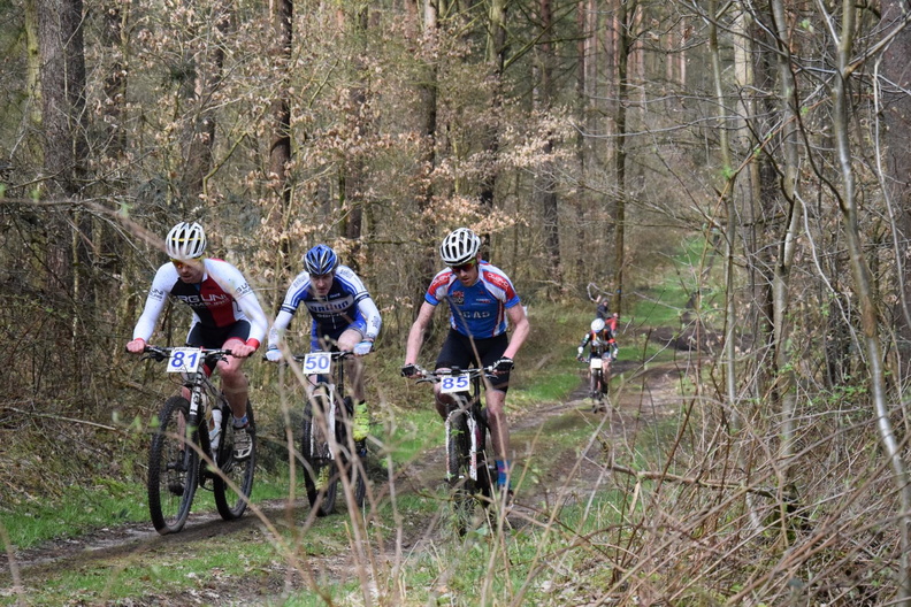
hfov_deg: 19.5
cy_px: 304
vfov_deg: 13.0
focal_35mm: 105
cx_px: 456
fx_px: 2657
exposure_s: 1/2000
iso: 4000
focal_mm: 70
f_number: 8
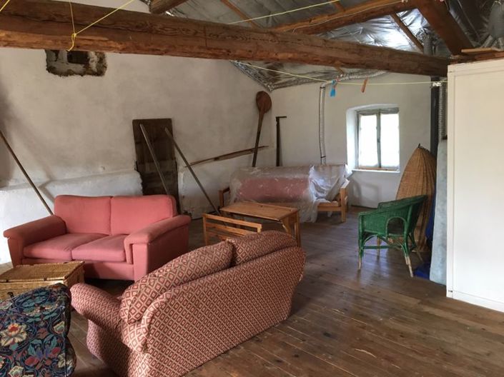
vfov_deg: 48.2
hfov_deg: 61.7
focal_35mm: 29
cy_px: 188
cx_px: 252
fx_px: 422
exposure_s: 1/33
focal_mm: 4.15
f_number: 2.2
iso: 125
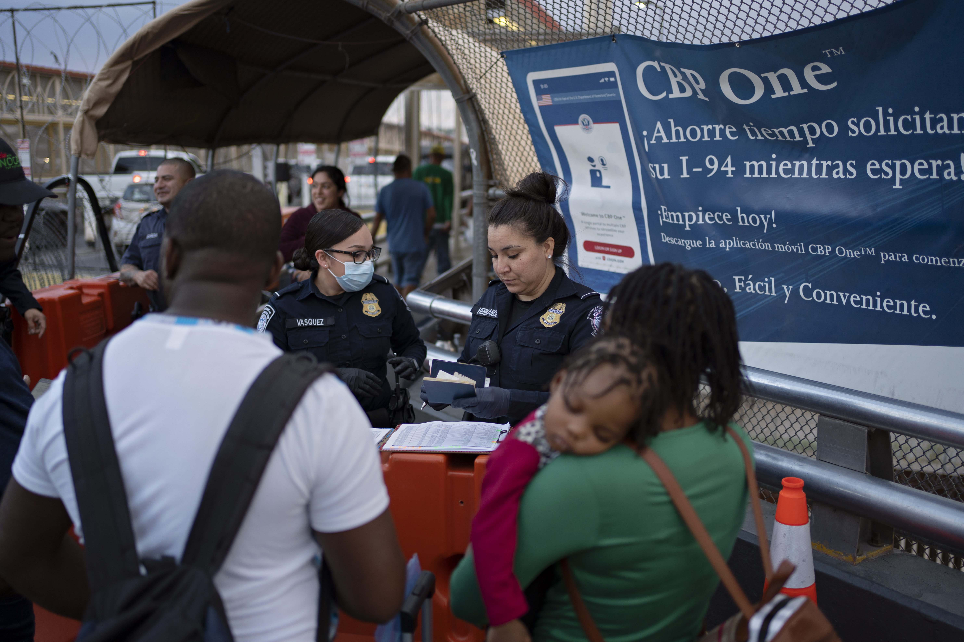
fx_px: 937
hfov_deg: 54.4
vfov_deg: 37.9
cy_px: 321
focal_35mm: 35
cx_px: 482
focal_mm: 35
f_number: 1.8
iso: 250
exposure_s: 1/250
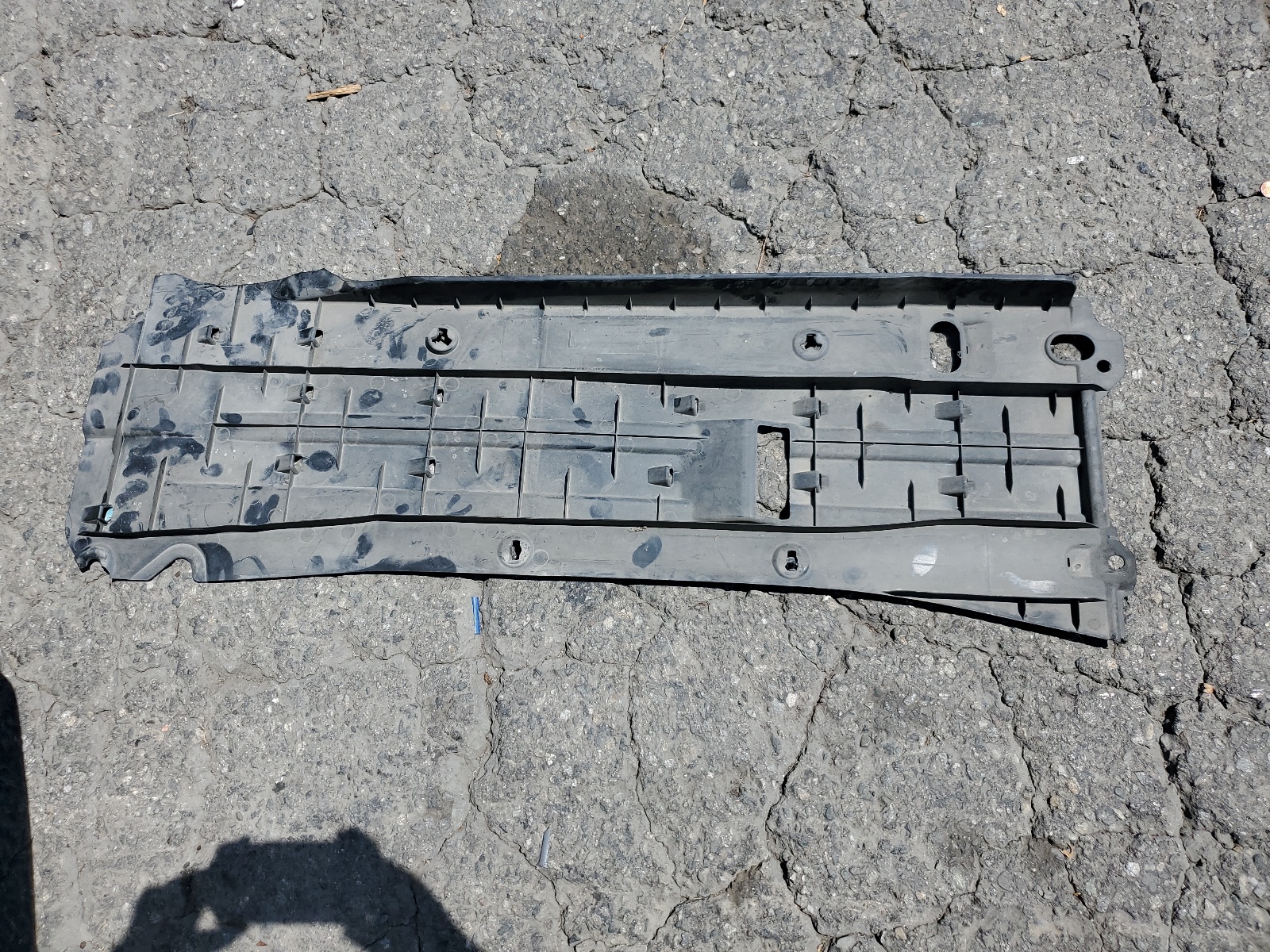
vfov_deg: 53.1
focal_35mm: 26
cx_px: 635
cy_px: 476
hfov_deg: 67.3
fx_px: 954
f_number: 1.5
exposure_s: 1/3333
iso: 50
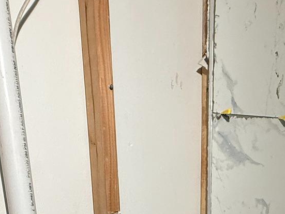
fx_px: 428
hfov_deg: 36.7
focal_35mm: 52
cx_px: 169
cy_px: 335
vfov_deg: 22.2
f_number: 2.2
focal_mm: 2.22
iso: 200
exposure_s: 1/102
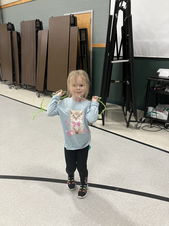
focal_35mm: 28
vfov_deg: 63.4
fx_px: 182
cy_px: 113
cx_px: 84
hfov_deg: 49.7
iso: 200
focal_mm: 3.99
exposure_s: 1/60
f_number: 1.8
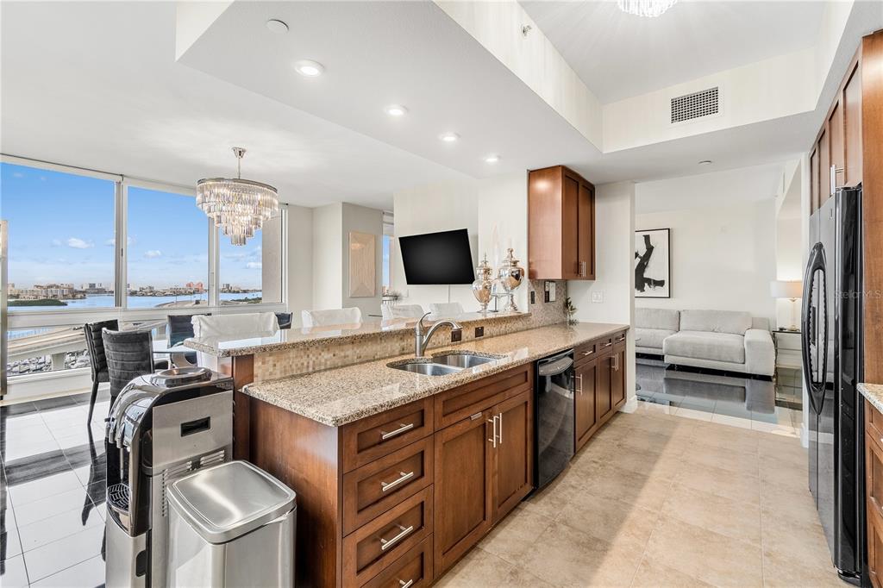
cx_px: 442
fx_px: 368
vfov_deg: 77.3
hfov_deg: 100.4
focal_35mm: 15
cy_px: 294
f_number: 8
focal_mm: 10
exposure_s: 1/320
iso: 250
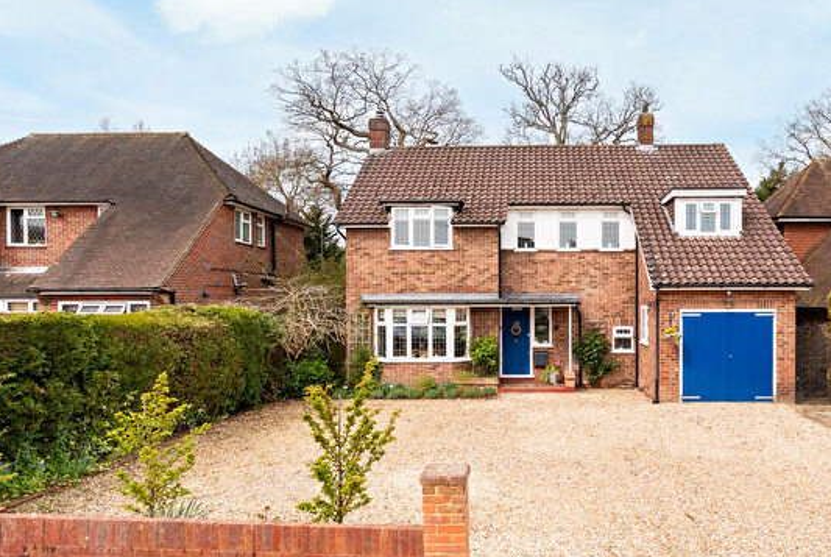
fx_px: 501
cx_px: 532
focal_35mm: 22
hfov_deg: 77.6
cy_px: 328
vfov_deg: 57.8
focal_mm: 16.5
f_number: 7.1
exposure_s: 1/3200
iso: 2000
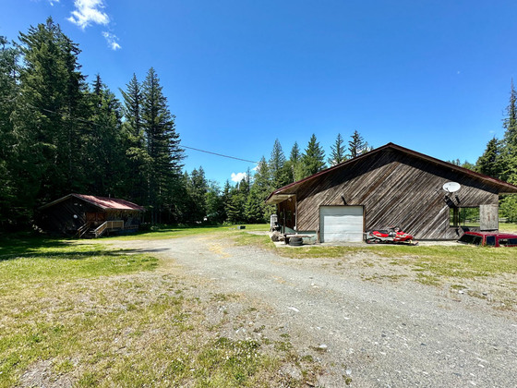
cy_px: 194
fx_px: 209
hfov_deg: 102.1
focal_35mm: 14
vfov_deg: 85.7
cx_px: 258
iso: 40
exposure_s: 1/1435
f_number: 2.2
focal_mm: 2.22
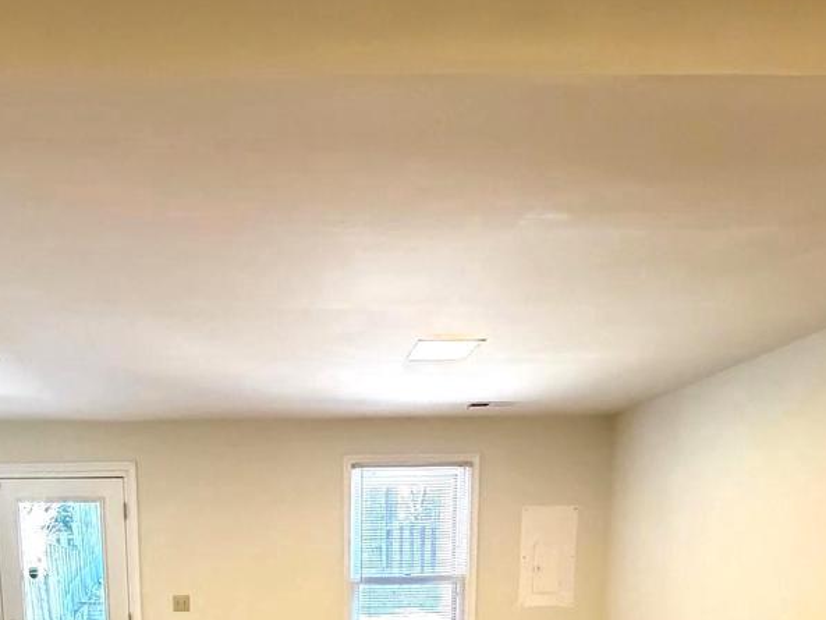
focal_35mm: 34
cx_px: 277
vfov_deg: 34.6
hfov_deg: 52.9
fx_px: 811
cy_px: 718
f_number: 2.2
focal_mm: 2.22
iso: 1000
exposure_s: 1/60
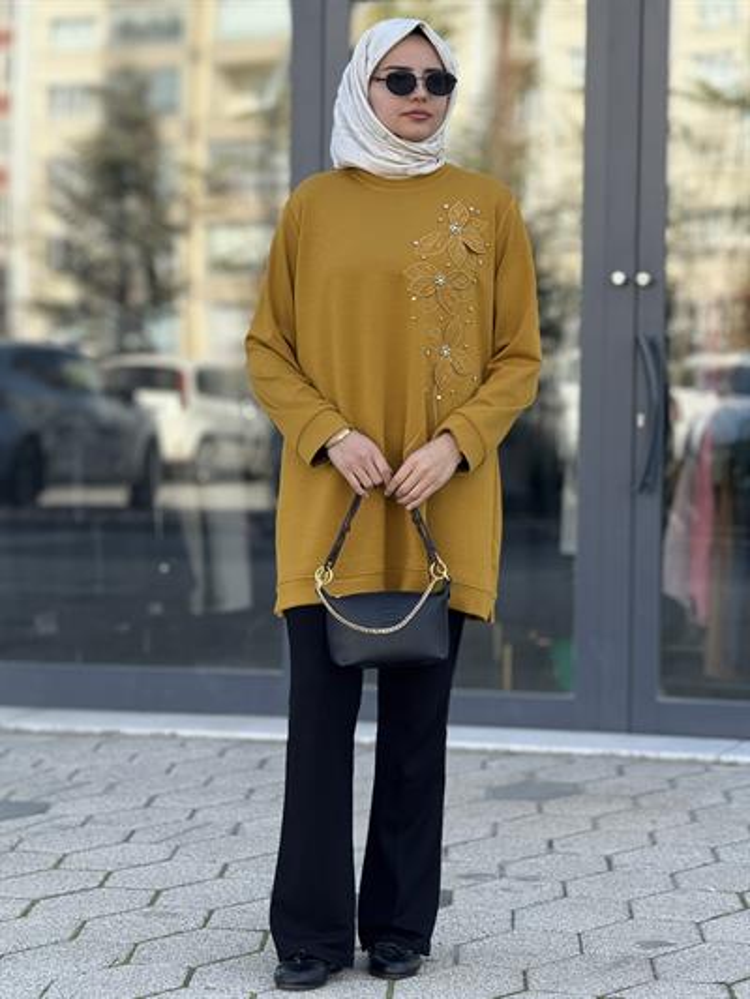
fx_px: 3465
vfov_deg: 16.4
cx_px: 375
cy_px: 500
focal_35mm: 120
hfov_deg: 12.4
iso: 64
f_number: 2.8
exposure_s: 1/375
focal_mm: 15.66
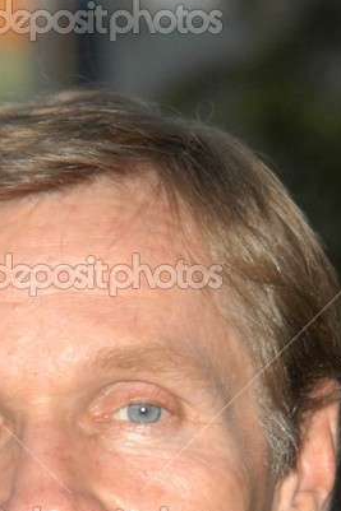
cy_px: 529
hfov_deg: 3.9
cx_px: 105
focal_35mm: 352
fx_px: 5005
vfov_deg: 5.8
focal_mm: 92
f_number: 7.1
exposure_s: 1/160
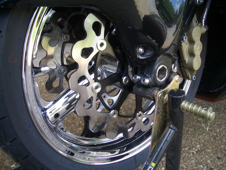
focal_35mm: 35
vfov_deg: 40.7
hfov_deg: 52.6
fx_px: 229
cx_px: 113
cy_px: 85
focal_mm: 5.8
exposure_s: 1/160
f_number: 2.6
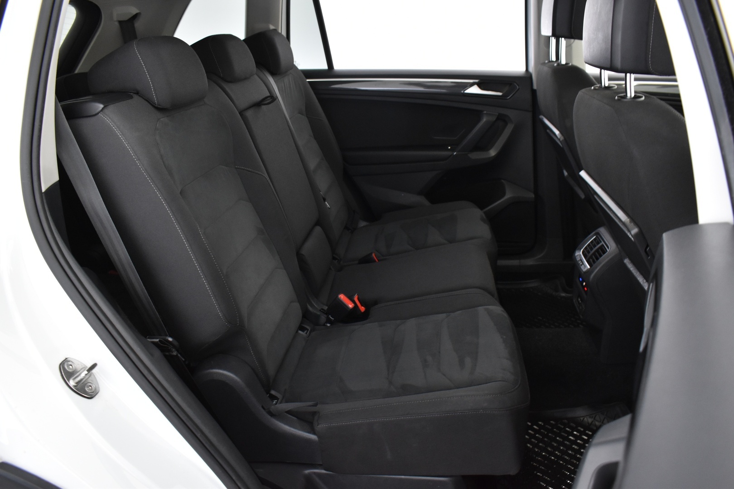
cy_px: 244
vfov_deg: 47.9
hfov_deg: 67.4
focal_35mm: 27
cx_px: 367
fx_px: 550
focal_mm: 18
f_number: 5.6
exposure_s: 1/8
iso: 1250
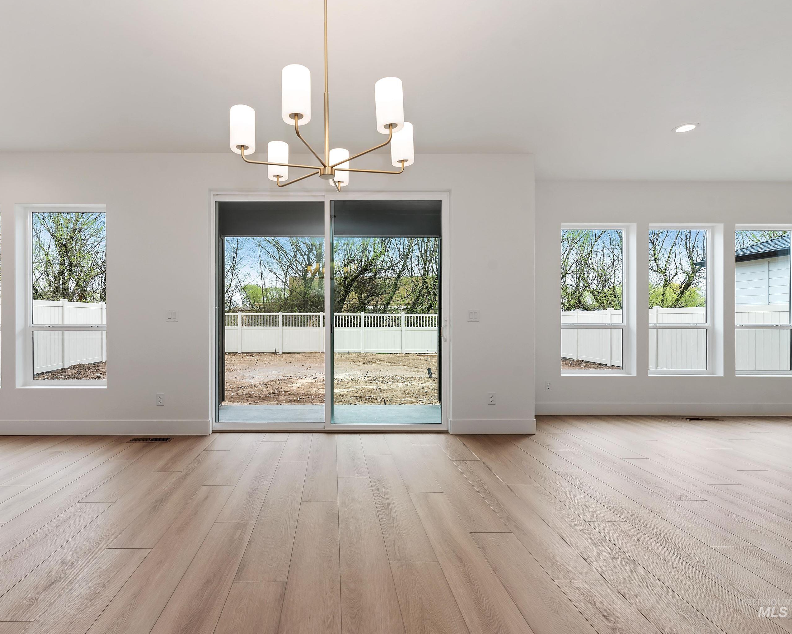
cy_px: 315
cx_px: 333
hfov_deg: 88.9
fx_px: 398
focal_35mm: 17
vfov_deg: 77.0
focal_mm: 15
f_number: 6.3
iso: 320
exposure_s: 1/20
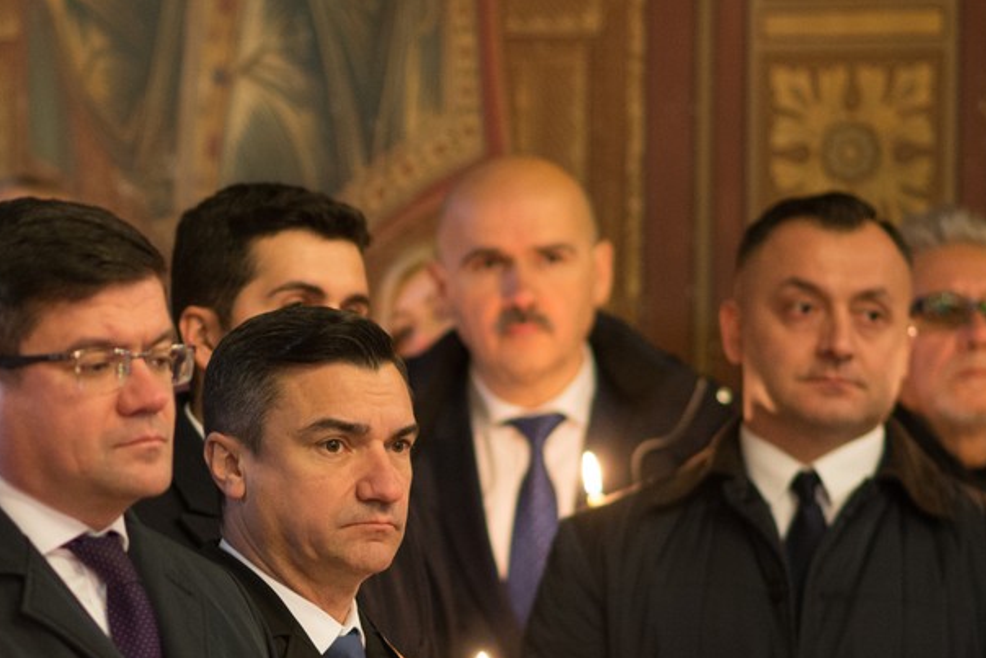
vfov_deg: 6.8
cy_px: 583
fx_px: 5534
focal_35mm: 202
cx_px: 115
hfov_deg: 10.1
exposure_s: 1/50
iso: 2000
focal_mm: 85
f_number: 2.2
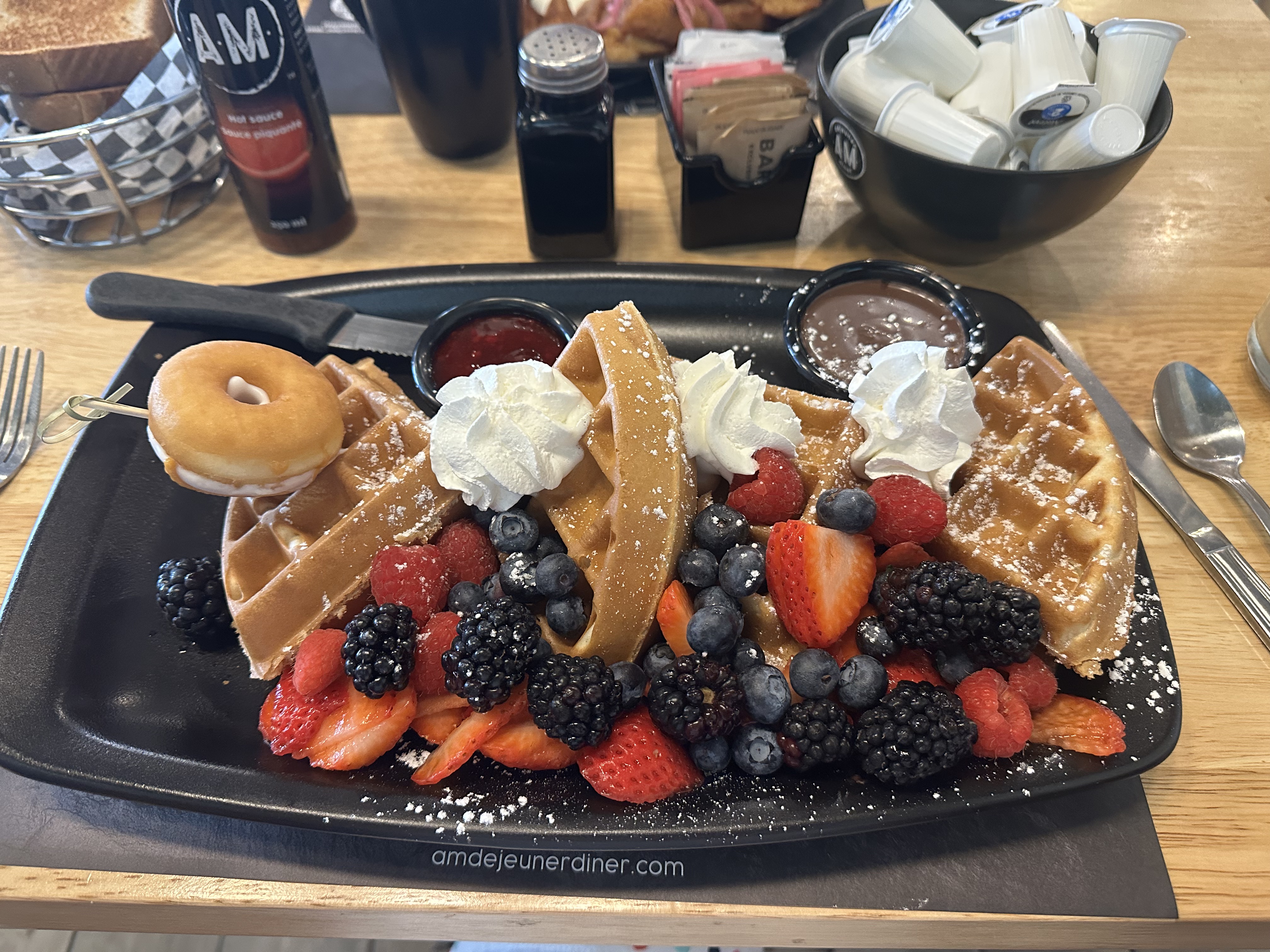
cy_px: 476
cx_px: 635
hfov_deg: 71.6
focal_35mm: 24
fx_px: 881
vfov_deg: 56.8
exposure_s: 1/60
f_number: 1.78
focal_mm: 6.86
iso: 500
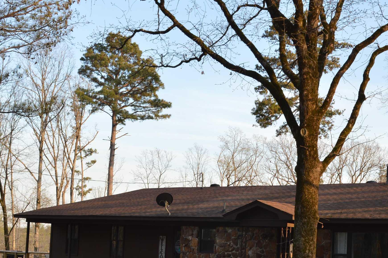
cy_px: 179
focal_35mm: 69
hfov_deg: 29.1
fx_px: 743
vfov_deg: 19.6
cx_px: 257
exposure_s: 1/60
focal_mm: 26
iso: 125
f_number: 8
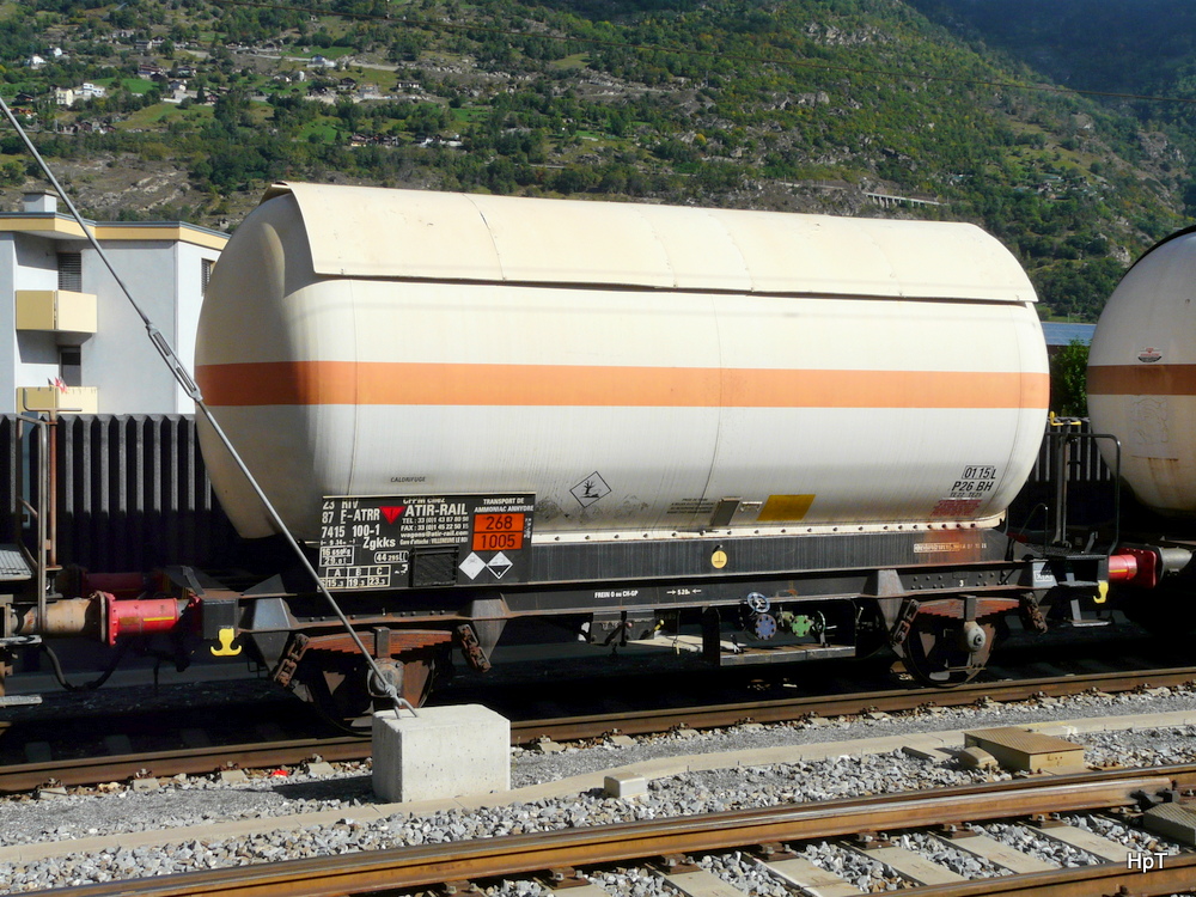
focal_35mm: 44
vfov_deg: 32.9
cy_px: 448
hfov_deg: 42.9
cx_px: 598
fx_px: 1520
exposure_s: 1/500
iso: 100
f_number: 7.1
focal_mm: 7.2
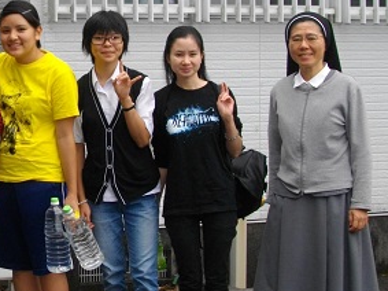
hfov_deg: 17.0
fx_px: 1266
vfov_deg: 13.1
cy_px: 86
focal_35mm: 113
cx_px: -15
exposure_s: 1/125
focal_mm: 7.1
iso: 100
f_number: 3.2
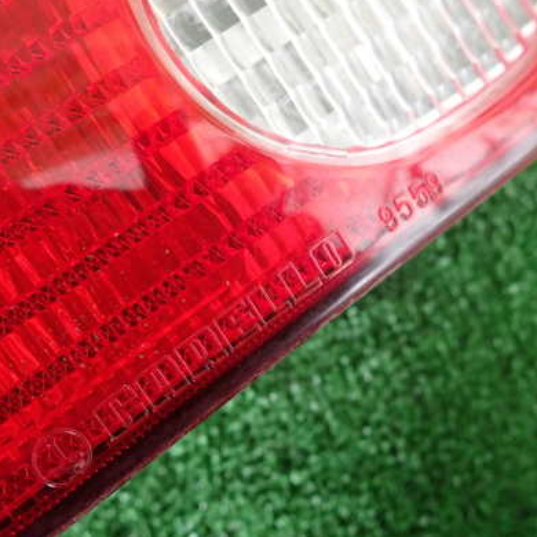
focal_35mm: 34
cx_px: 224
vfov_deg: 48.4
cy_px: 282
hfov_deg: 48.3
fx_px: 597
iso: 800
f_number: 2
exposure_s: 1/20
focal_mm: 4.5
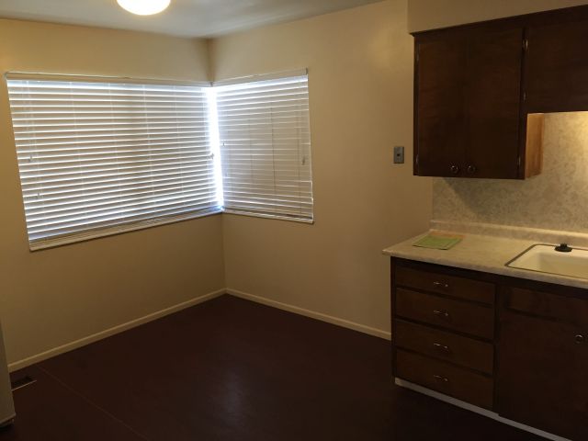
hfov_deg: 61.7
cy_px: 220
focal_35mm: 29
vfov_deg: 48.2
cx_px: 294
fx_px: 493
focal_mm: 4.15
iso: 50
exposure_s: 1/30
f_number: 2.2
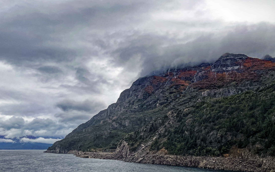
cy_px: 108
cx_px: 148
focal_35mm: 30
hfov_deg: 62.8
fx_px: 225
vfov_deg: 41.5
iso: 32
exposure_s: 1/578
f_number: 1.6
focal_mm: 4.2
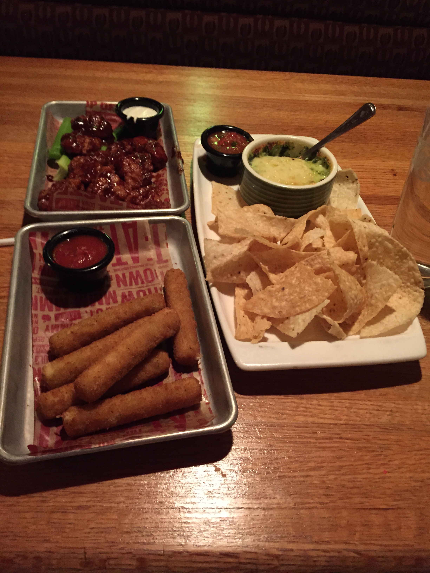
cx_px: 215
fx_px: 480
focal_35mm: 29
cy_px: 286
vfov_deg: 61.7
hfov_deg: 48.2
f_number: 2.2
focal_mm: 4.15
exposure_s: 1/15
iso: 250
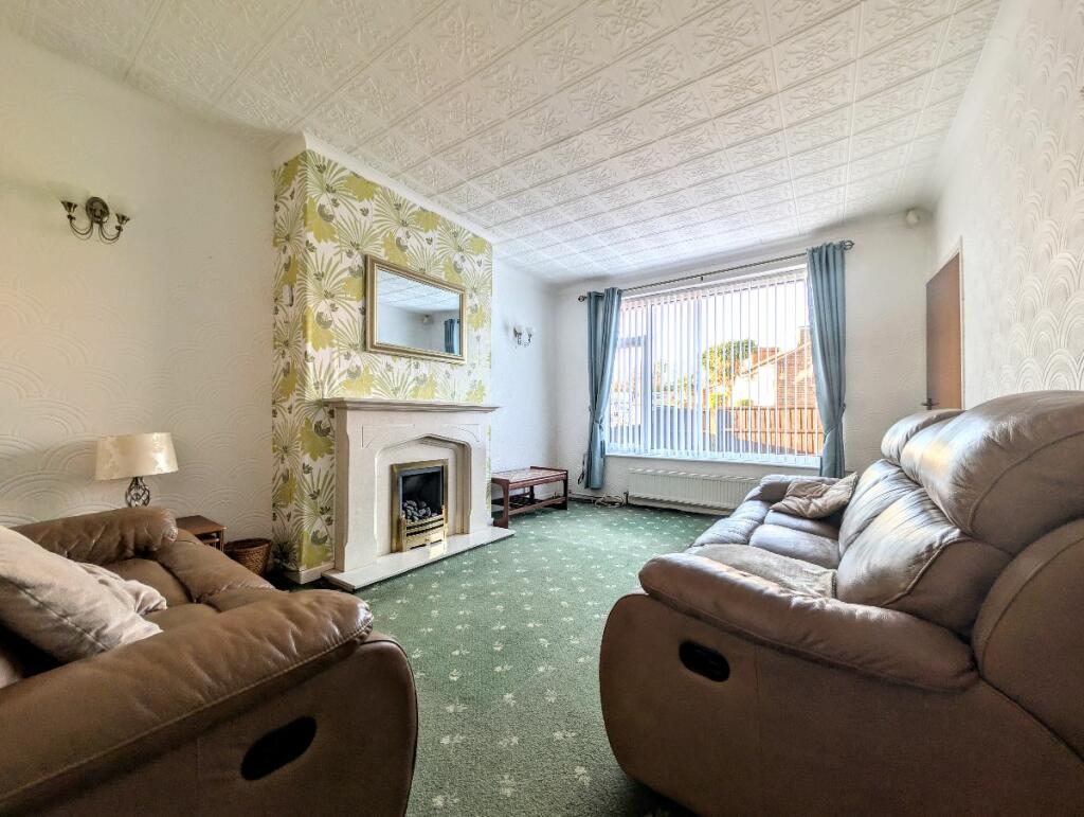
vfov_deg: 94.6
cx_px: 542
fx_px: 376
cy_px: 408
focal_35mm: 12
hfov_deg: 110.5
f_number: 1.7
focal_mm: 2.02
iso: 48
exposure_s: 1/112
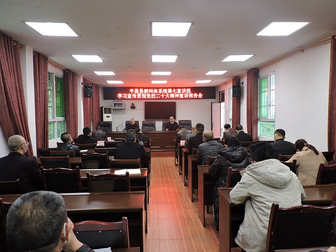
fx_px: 233
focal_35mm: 24
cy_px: 126
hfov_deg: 71.6
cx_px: 168
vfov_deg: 56.8
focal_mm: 4.3
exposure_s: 1/30
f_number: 3
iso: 220
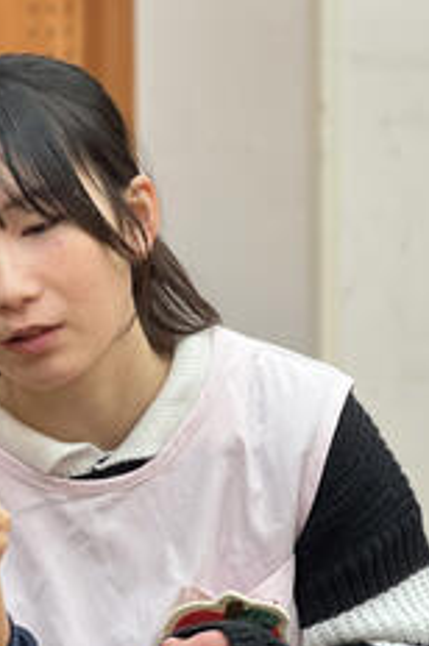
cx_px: -22
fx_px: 2976
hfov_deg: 8.2
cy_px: 476
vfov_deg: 12.4
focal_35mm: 166
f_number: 2.8
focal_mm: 9
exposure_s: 1/60
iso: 125
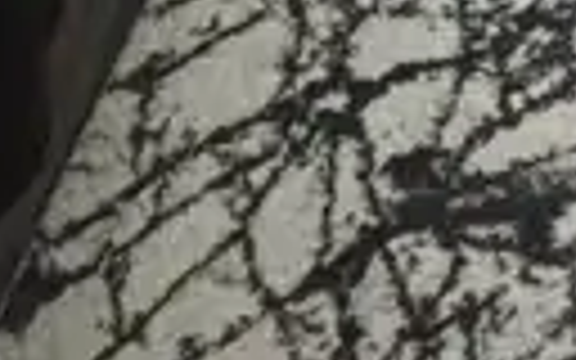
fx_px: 1633
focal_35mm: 104
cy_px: -1278
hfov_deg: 18.4
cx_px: 776
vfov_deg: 7.0
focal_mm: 2.22
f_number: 2.2
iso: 800
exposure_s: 1/60
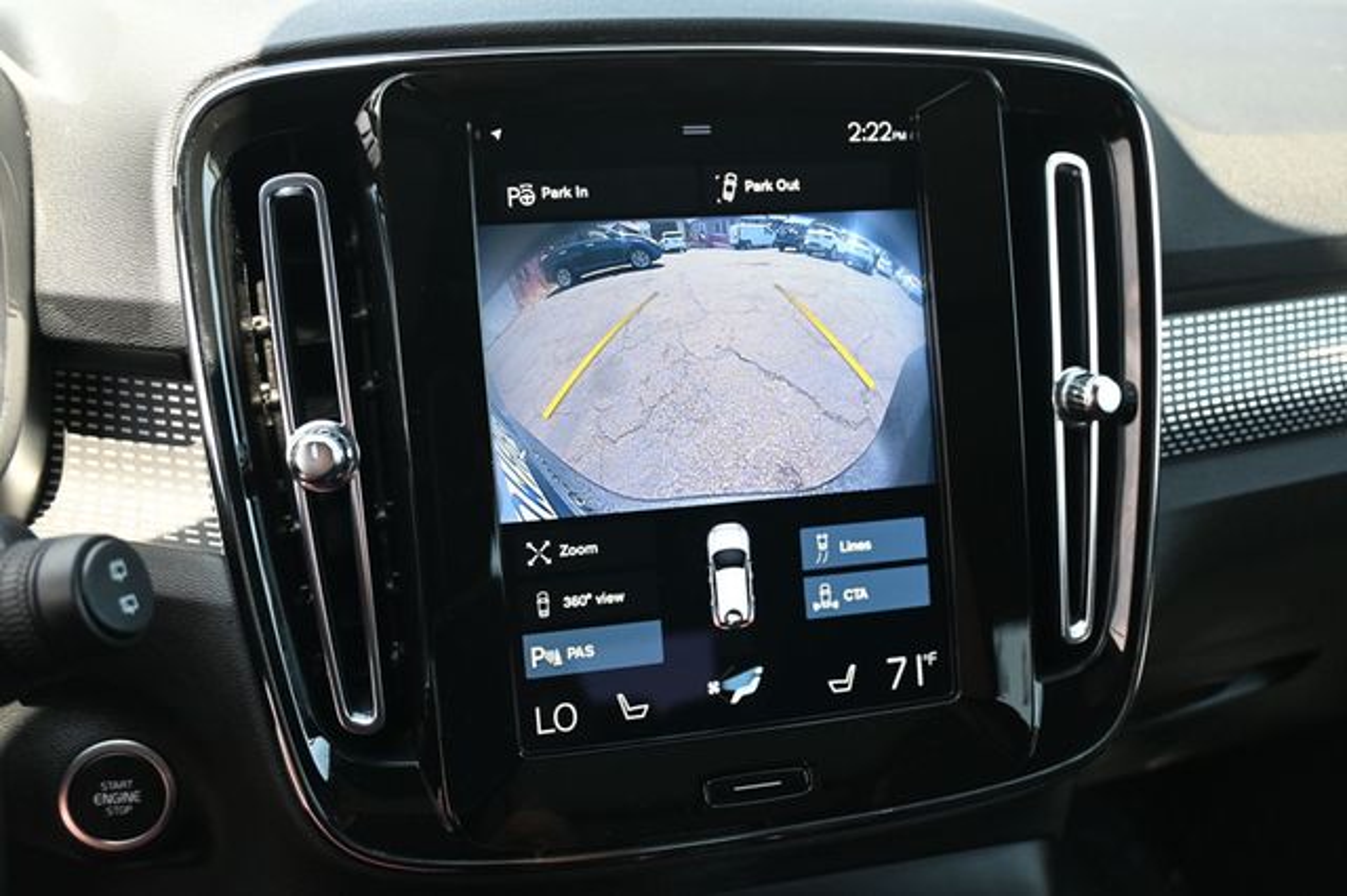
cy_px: 448
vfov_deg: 39.1
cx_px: 674
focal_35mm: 34
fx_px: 1262
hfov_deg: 56.2
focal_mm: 22.5
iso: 640
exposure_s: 1/125
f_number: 4
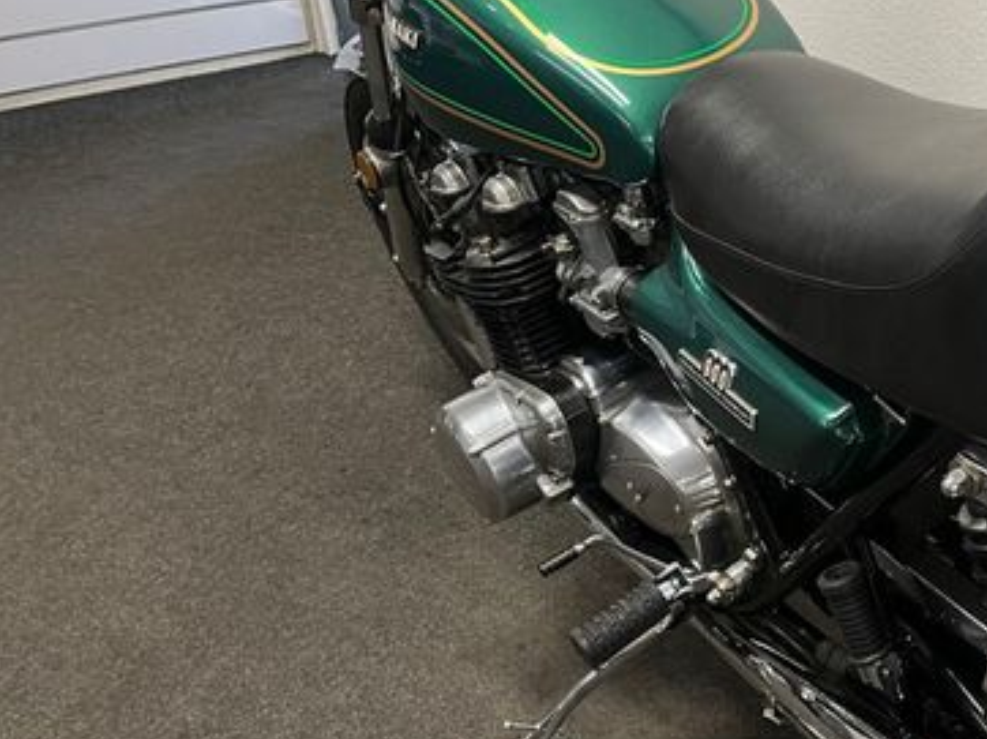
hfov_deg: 39.0
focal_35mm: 46
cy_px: 254
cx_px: 845
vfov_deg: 31.3
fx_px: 1311
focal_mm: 5.1
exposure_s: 1/50
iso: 100
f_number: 1.6
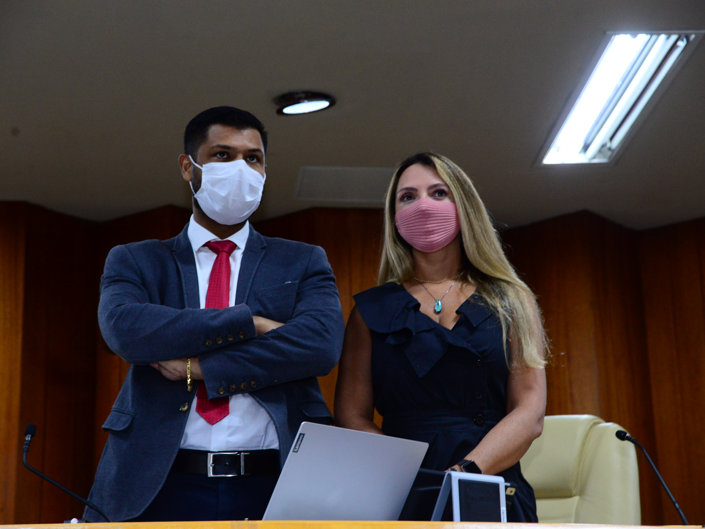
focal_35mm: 103
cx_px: 352
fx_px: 2097
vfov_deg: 14.4
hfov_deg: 19.1
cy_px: 265
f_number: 5.6
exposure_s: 1/60
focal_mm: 95
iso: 2500
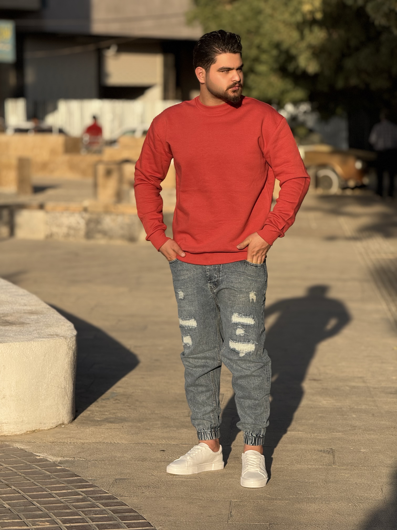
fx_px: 1835
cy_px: 265
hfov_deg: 12.3
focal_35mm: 120
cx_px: 198
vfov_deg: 16.4
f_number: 2.8
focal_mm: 15.66
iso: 50
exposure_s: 1/605
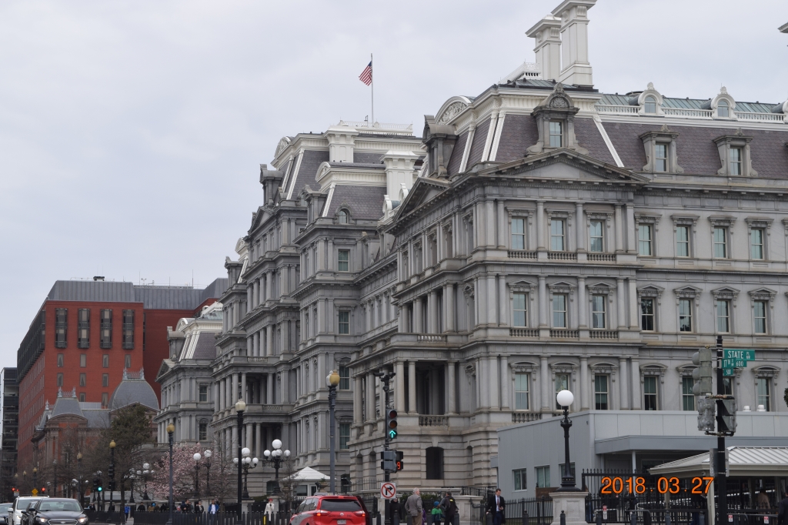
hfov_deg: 24.6
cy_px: 262
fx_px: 1805
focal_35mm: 82
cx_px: 394
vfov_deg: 16.5
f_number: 9
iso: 200
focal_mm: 55
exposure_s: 1/320
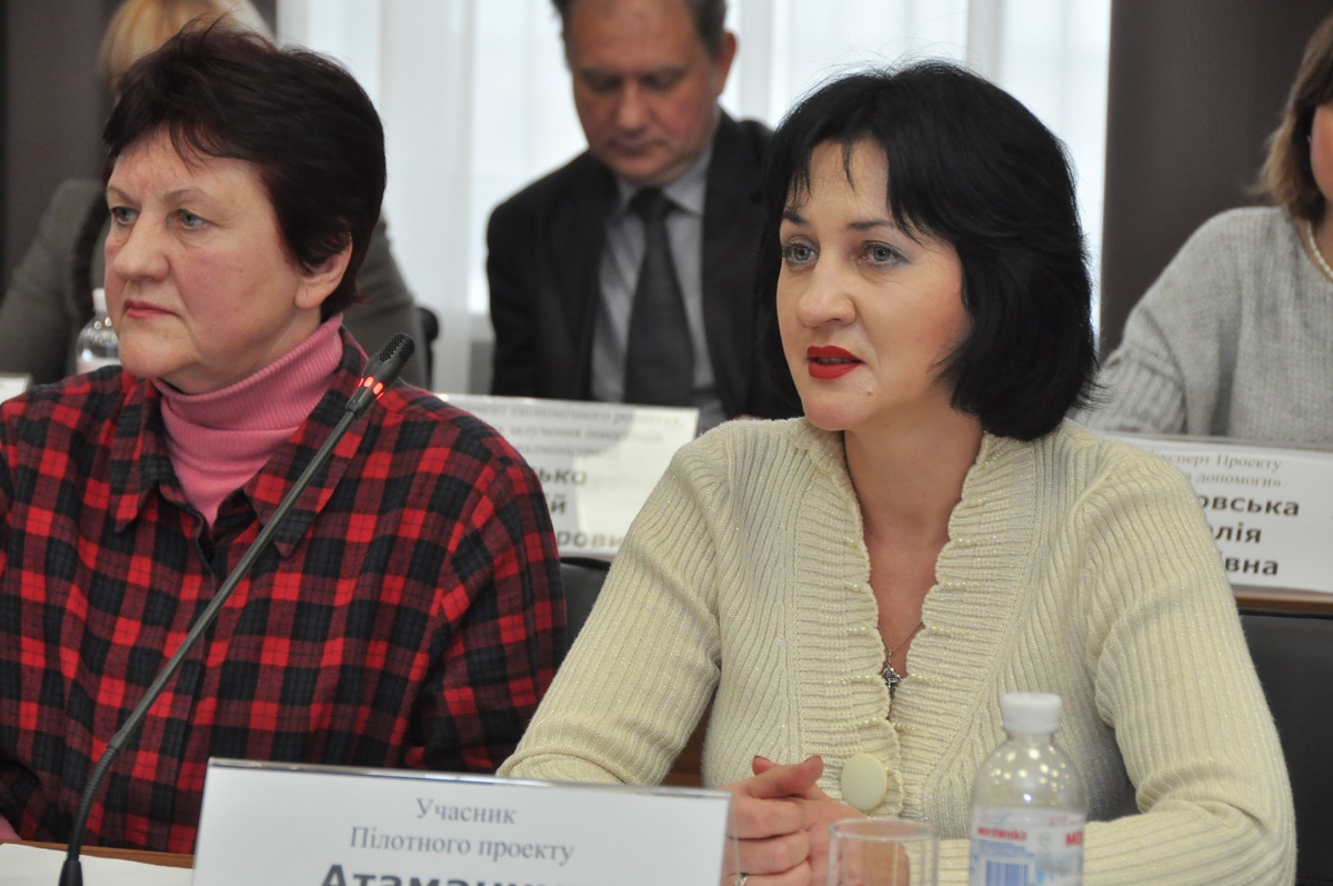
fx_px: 5825
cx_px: 666
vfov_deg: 8.7
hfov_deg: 13.1
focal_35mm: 158
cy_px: 443
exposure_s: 1/60
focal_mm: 105
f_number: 6.3
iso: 1000
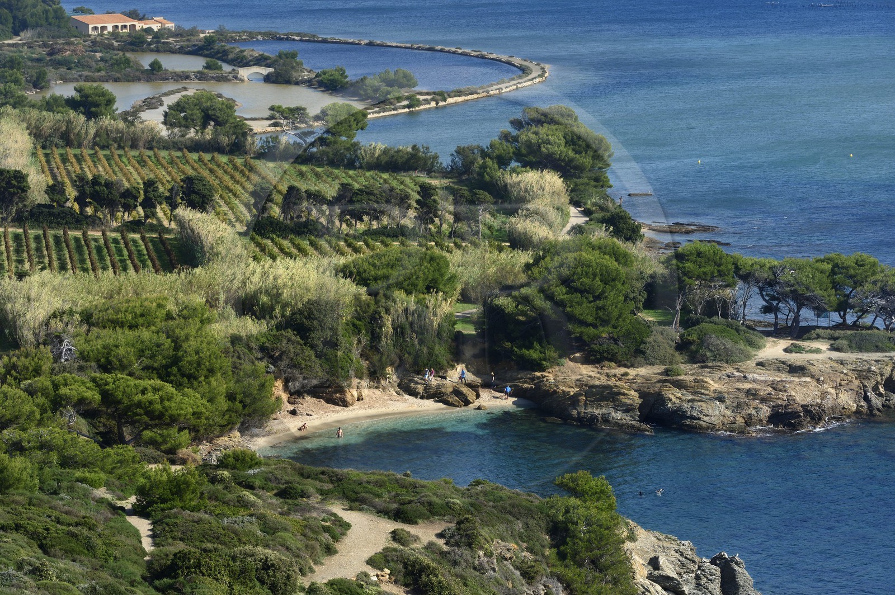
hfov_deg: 15.8
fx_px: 3229
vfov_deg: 10.5
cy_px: 298
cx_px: 448
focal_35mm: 130
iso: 320
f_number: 10
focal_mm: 130
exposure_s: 1/320
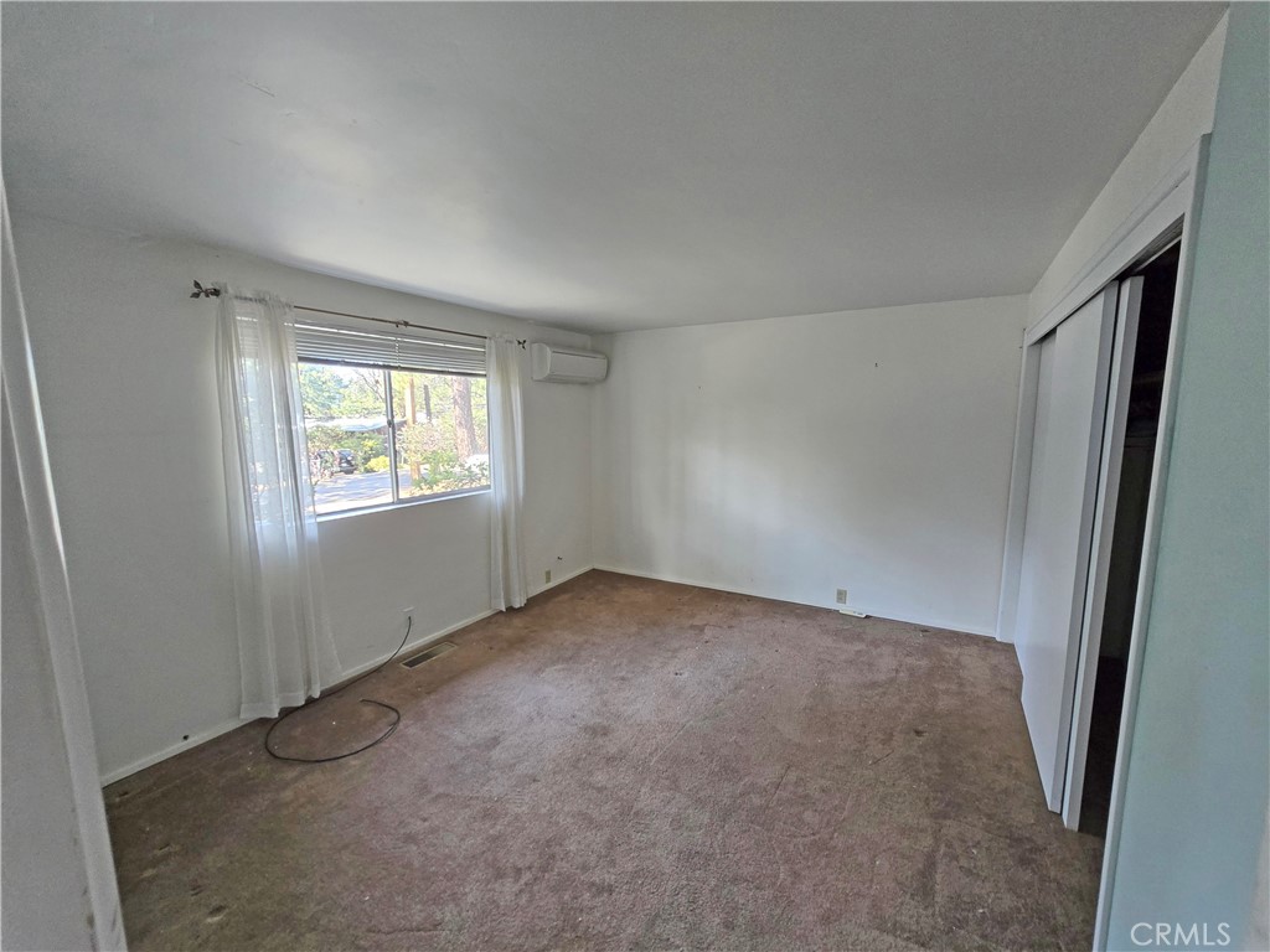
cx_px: 635
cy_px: 476
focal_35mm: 13
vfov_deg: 89.9
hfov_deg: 106.2
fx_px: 477
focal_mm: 2.2
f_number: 2.2
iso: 200
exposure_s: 1/60
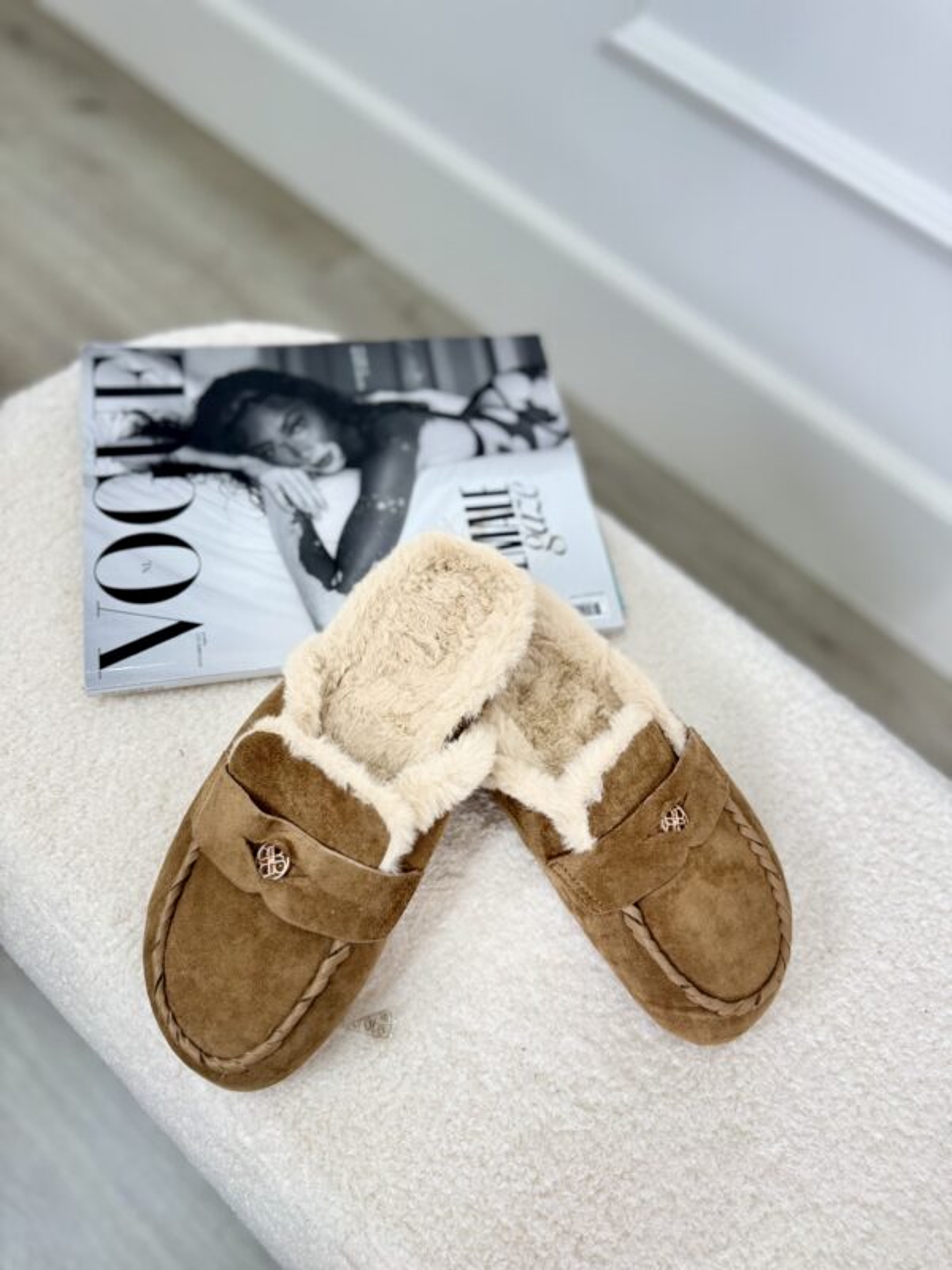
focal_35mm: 24
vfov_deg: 71.6
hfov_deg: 56.8
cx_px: 476
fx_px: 880
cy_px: 635
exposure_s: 1/123
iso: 64
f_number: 1.78
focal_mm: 6.76
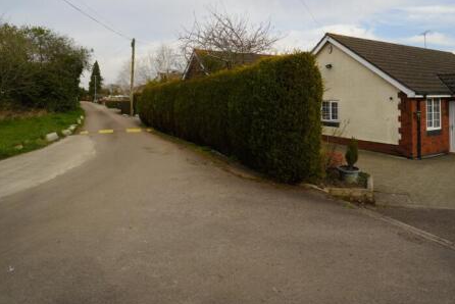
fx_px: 278
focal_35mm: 22
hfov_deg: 78.5
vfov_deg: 55.5
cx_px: 235
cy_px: 89
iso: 100
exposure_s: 1/80
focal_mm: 10
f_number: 11
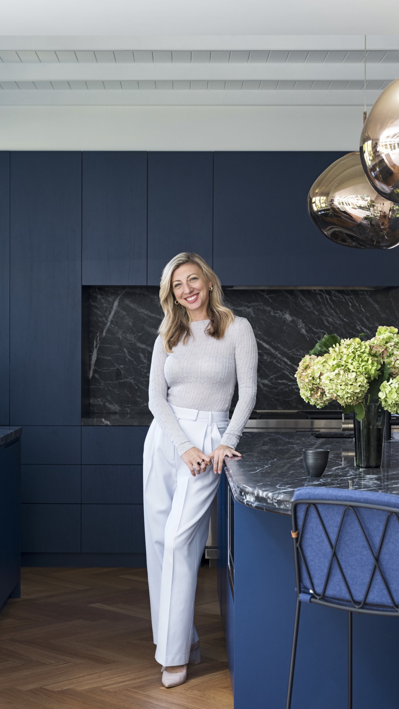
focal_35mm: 67
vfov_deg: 31.4
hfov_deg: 18.0
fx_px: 1260
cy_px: 357
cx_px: 164
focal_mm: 76.5
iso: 800
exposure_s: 1/15
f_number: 7.1
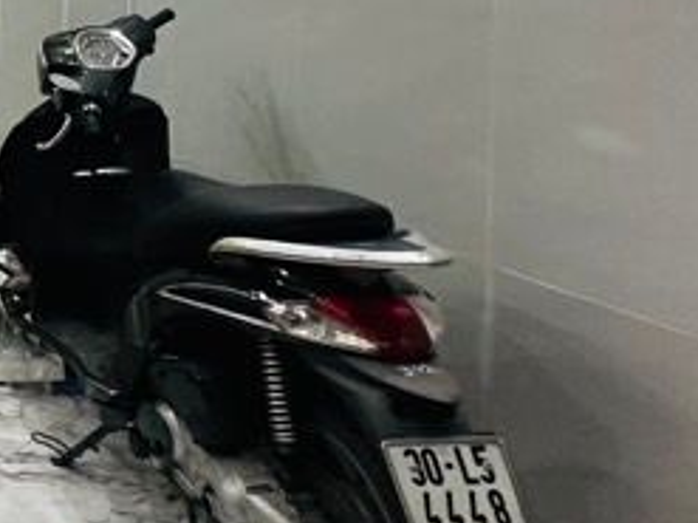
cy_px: -31
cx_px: -500
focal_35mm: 58
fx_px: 1169
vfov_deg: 23.8
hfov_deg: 22.5
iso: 200
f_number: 2.2
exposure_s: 1/50
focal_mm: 2.22
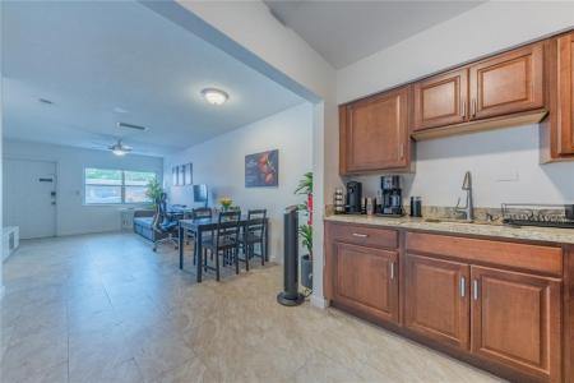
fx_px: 191
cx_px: 287
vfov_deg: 90.0
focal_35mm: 12
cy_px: 192
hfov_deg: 112.6
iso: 320
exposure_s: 1/800
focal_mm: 12
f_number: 9
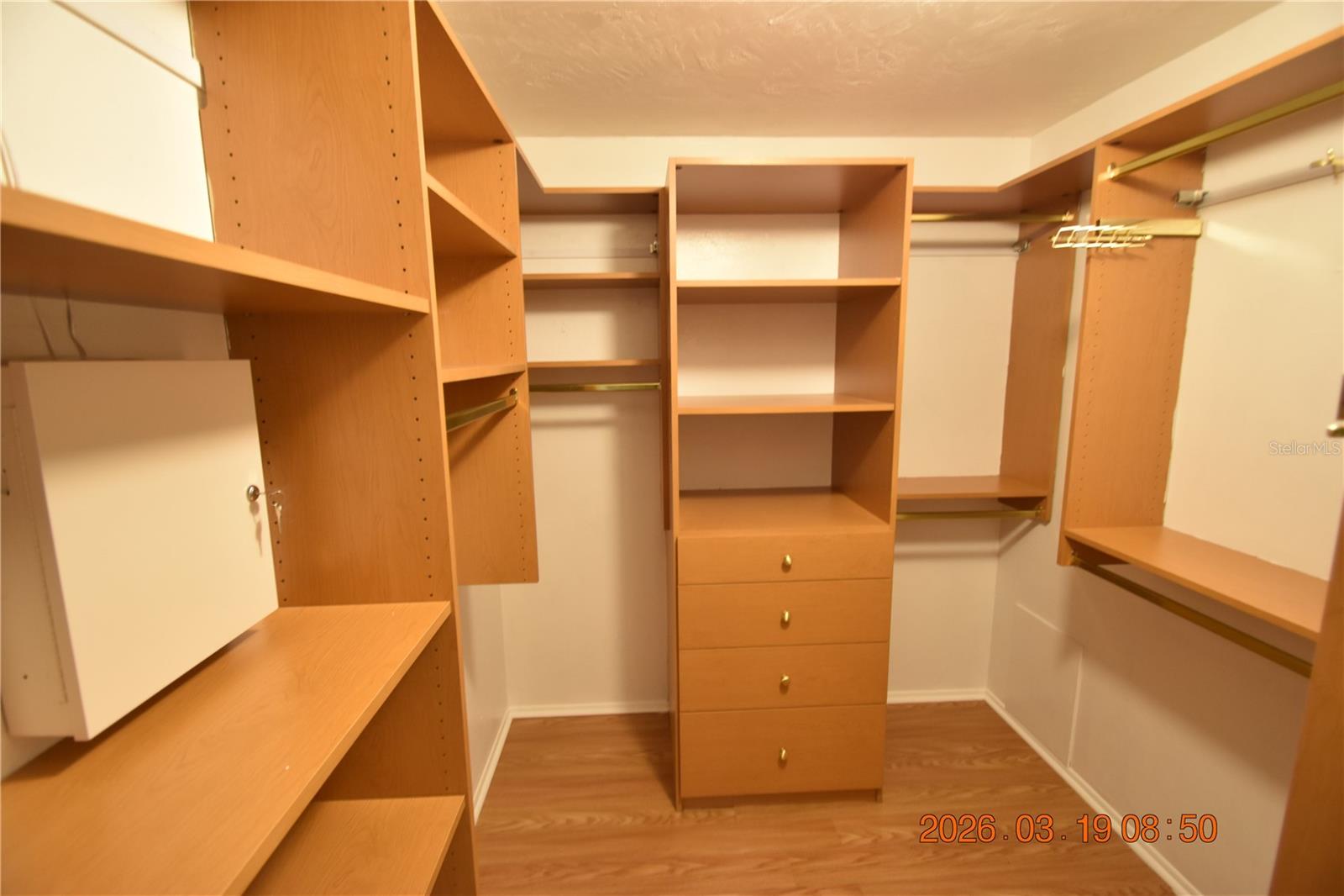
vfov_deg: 77.3
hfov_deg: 100.4
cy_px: 448
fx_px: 560
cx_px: 672
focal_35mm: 15
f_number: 3.5
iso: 800
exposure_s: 1/8
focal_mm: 10
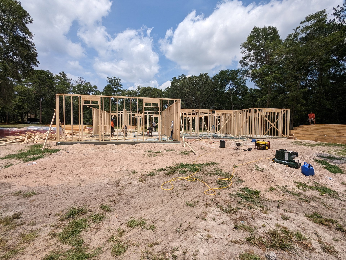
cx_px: 173
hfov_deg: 94.4
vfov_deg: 78.3
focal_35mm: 16
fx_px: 160
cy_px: 130
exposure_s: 1/2632
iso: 51
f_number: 2.2
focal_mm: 2.35
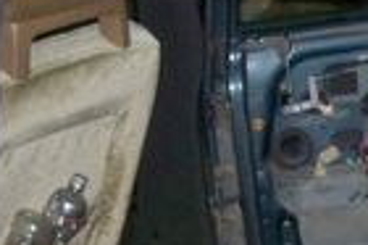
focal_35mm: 169
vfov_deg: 8.1
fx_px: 1726
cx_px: 368
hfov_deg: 12.0
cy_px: 231
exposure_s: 1/30
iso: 320
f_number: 3.1
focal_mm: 7.9
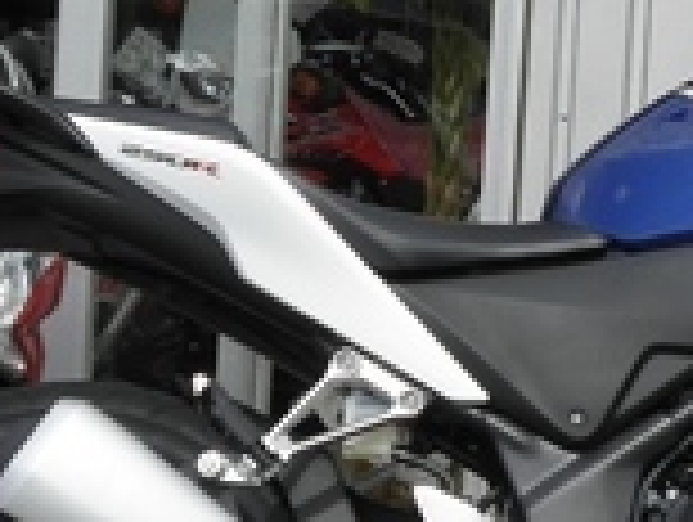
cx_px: 729
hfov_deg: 13.8
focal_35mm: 140
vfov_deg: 10.6
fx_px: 2807
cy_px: 261
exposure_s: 1/400
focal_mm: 8.2
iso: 64
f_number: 4.3
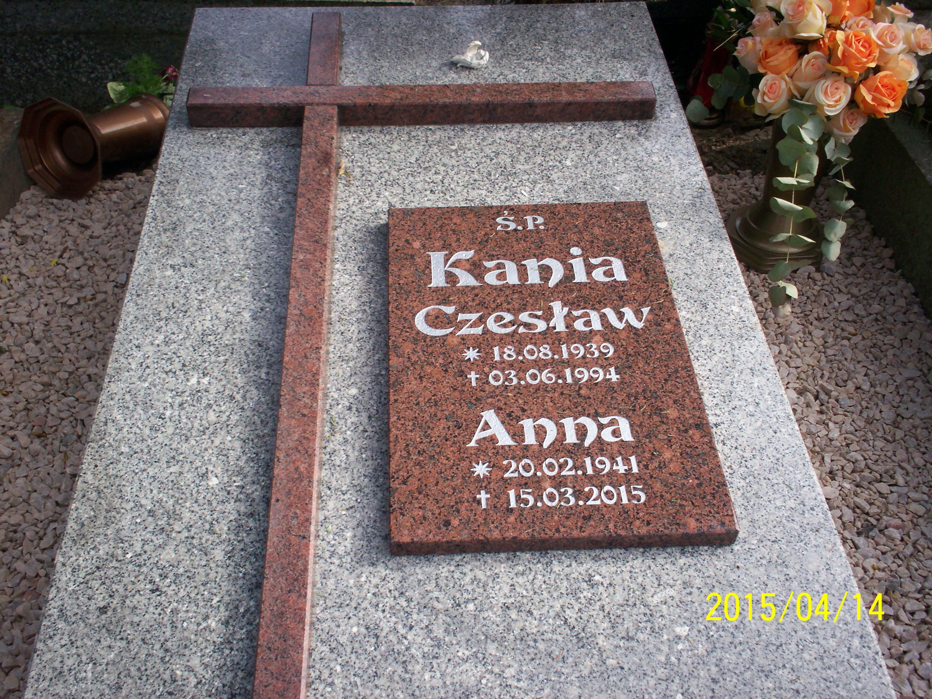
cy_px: 350
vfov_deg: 39.7
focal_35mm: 36
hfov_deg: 51.4
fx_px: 969
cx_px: 466
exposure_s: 1/268
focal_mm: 6
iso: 100
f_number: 4.5
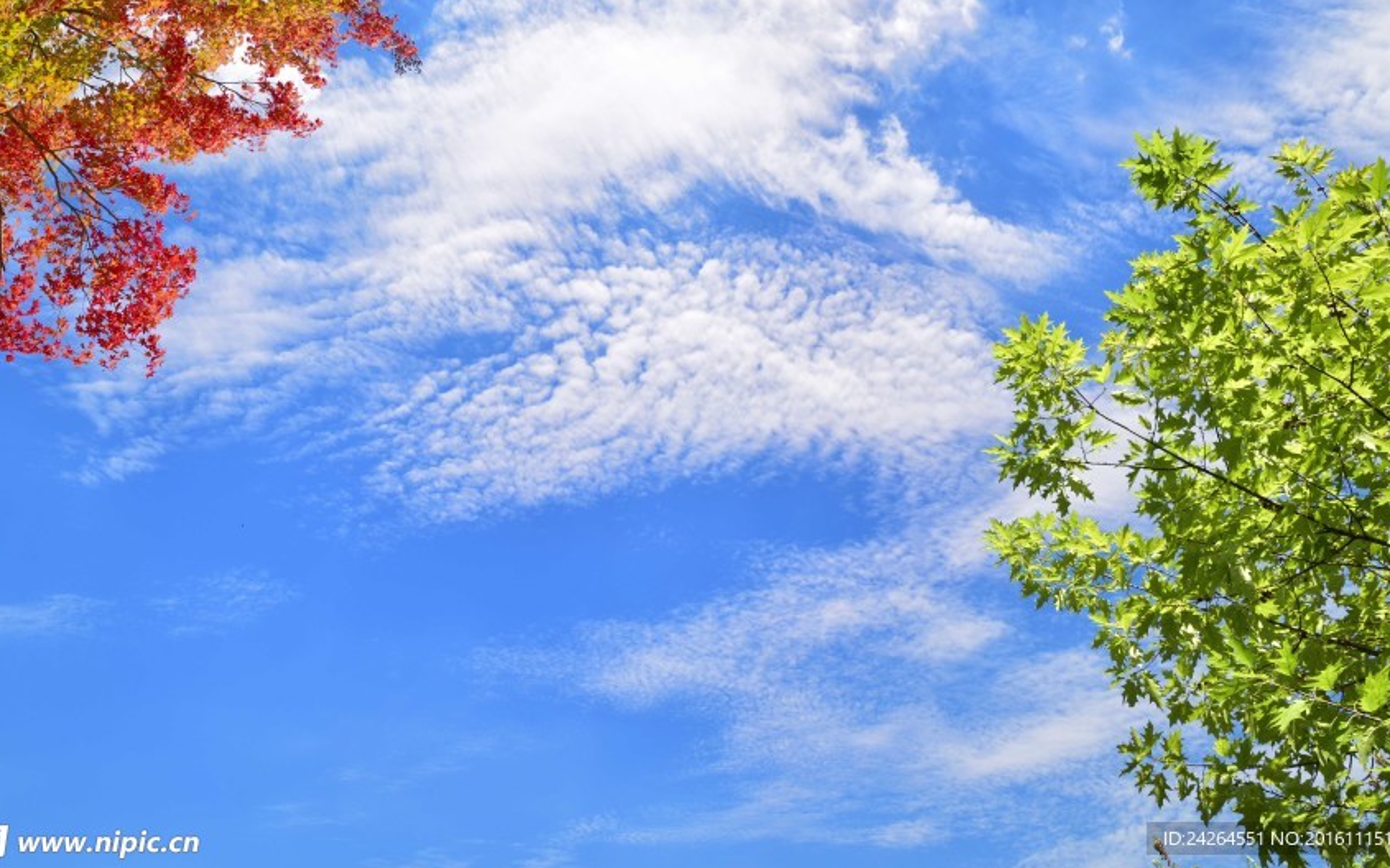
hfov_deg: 47.2
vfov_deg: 30.4
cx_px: 694
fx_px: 1591
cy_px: 310
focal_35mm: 42
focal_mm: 34
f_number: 13
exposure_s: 1/60
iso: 64
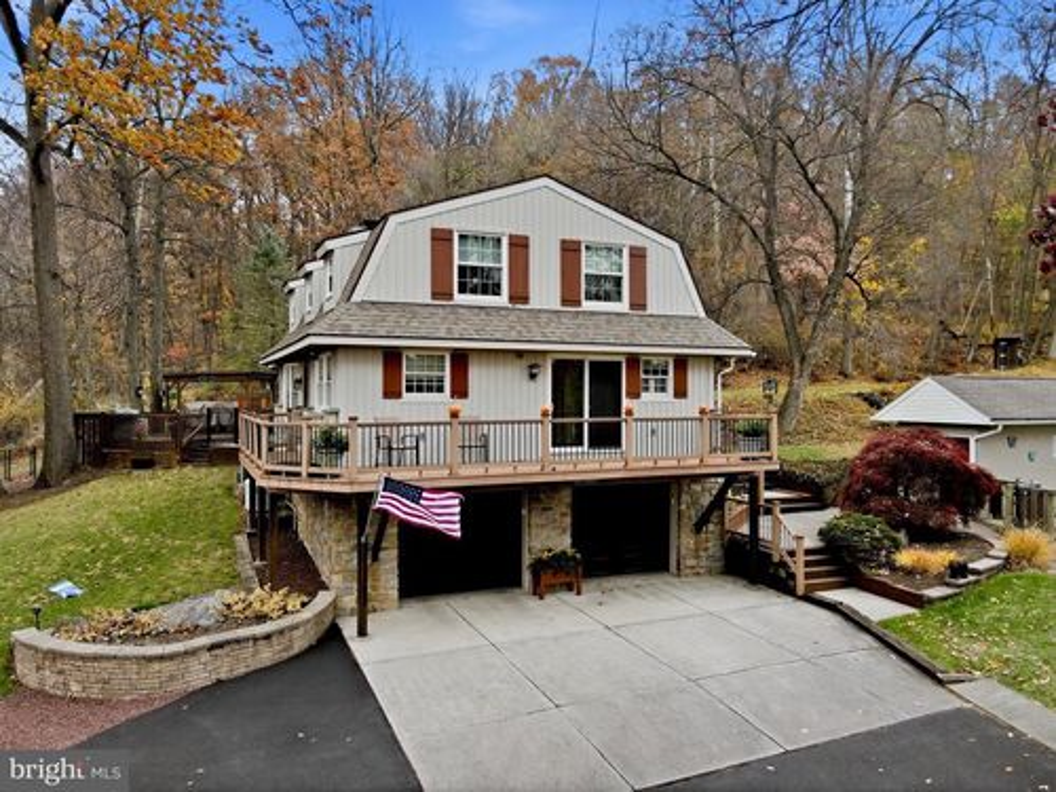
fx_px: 732
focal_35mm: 24
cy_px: 396
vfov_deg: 56.8
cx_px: 528
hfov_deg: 71.6
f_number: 2.8
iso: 100
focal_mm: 4.5
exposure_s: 1/60
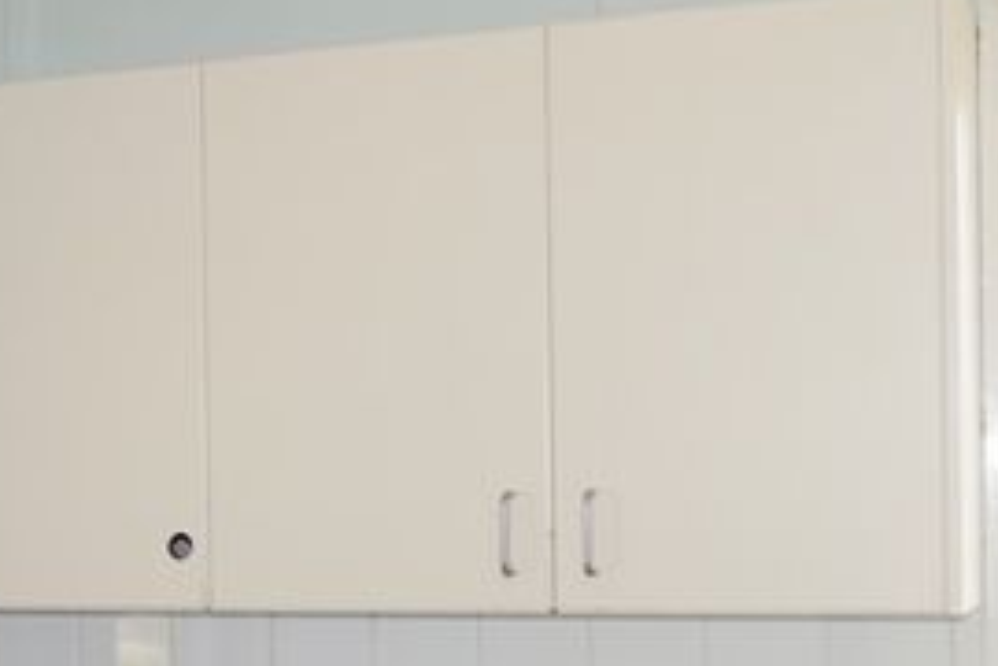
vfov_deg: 18.5
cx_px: 163
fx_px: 2024
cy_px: 546
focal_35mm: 73
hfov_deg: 27.0
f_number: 5.6
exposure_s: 1/100
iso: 400
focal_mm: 28
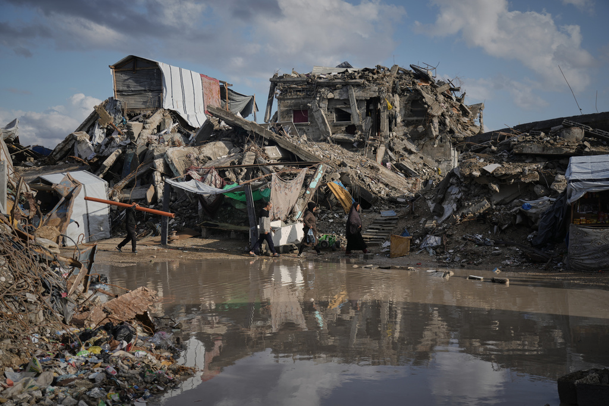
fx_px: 677
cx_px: 304
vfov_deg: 33.4
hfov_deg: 48.5
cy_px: 203
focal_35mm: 40
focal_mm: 40
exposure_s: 1/640
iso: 64
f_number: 4
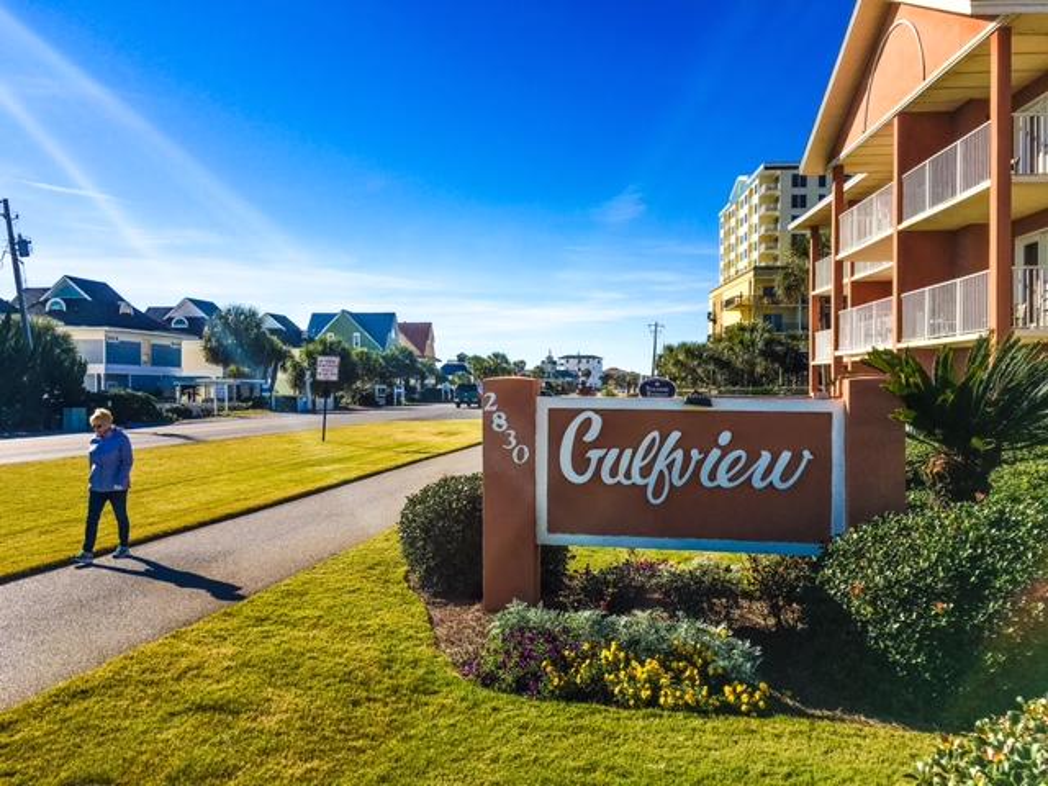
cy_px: 393
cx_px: 524
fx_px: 878
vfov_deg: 48.2
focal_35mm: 29
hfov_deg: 61.7
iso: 25
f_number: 2.2
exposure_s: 1/2024
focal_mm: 4.15
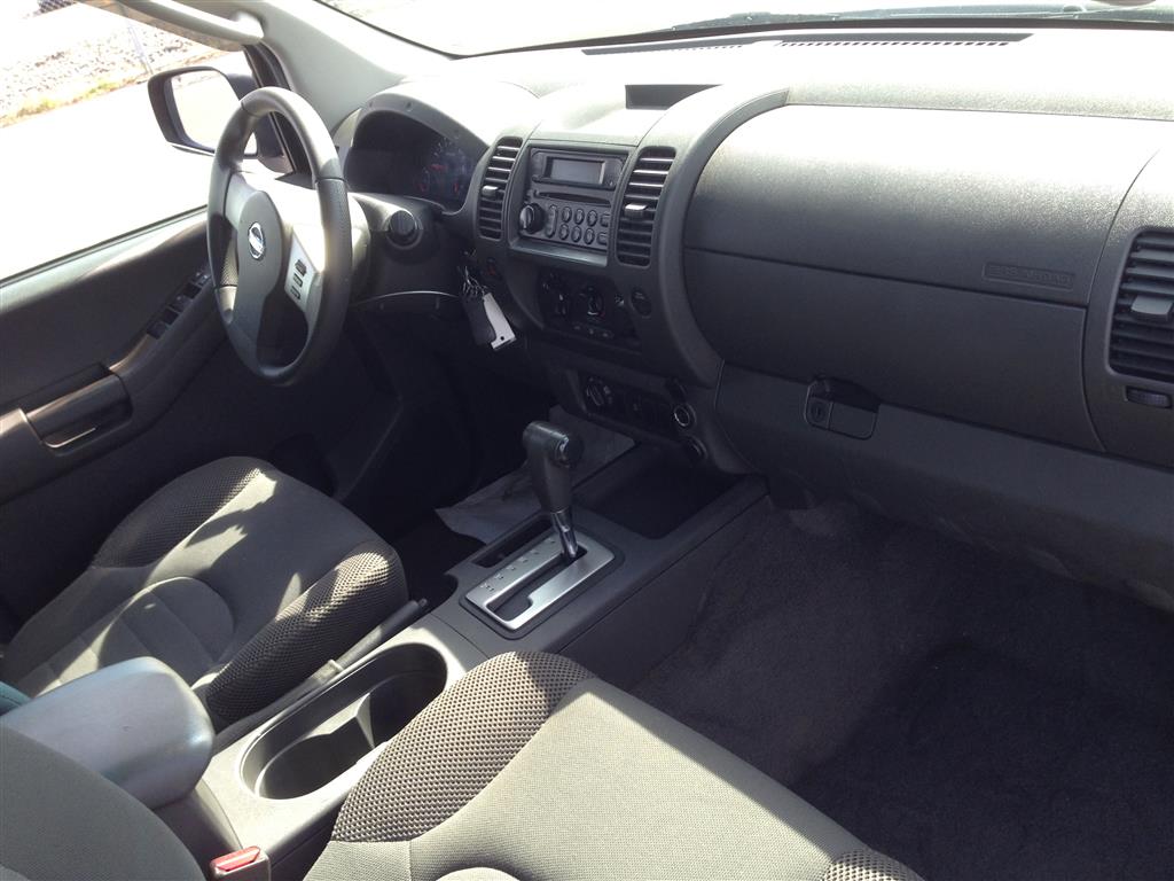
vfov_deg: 42.9
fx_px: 1119
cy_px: 440
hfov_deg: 55.4
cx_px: 587
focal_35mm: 33
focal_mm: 4.13
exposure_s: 1/120
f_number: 2.4
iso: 50
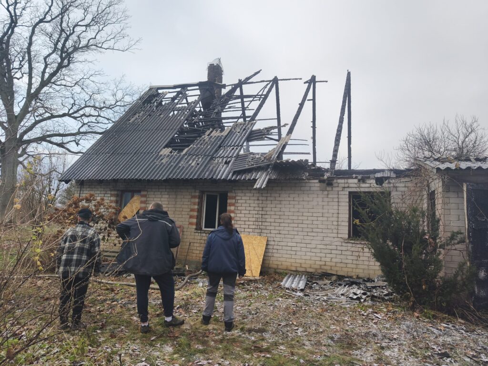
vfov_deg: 58.9
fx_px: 324
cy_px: 183
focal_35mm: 23
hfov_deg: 73.9
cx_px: 244
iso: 50
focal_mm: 6.18
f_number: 1.65
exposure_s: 1/283
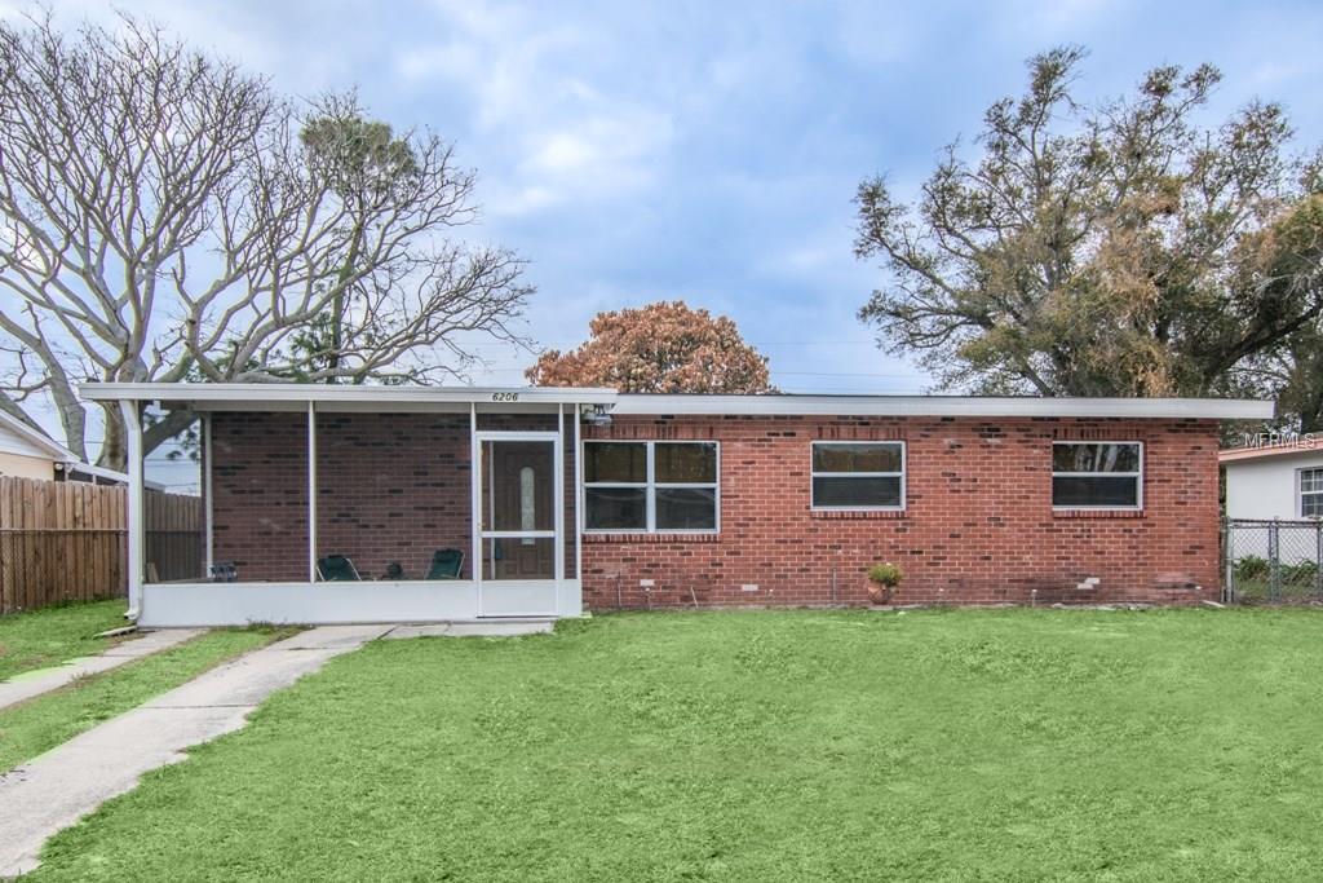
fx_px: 827
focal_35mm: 22
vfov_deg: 56.2
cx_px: 662
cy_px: 442
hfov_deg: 77.3
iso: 220
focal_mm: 15
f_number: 8
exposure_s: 1/250
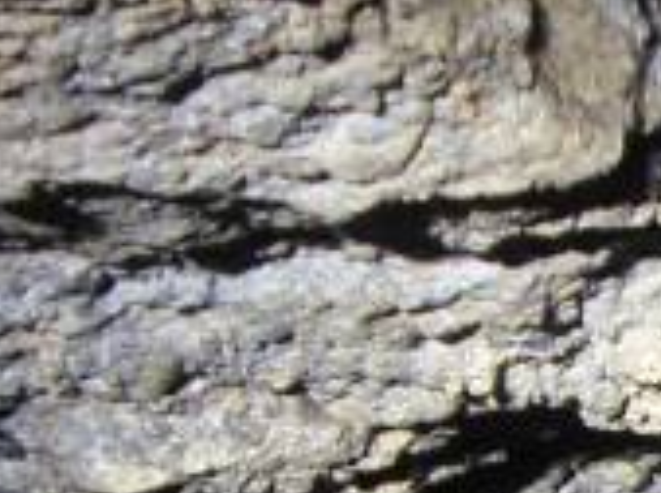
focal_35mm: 185
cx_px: 1060
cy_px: 790
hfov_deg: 10.3
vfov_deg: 7.8
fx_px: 3525
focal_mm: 6.6
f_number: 3.5
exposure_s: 4
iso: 80
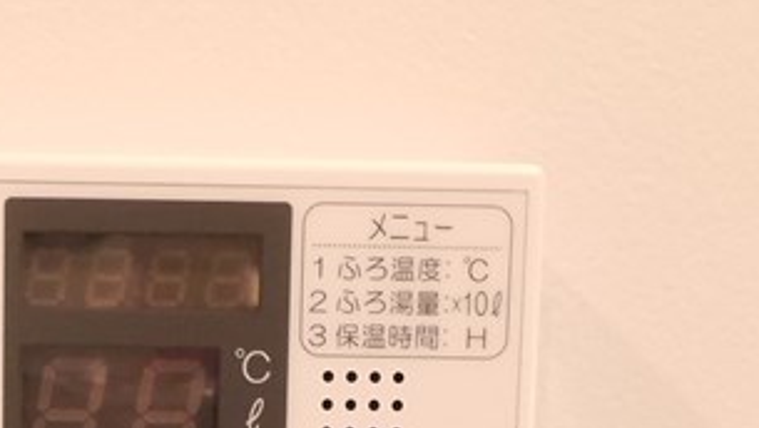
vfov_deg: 16.7
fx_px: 1289
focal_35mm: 64
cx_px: 45
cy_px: 684
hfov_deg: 31.0
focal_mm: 7
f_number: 4
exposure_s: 1/60
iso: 2000
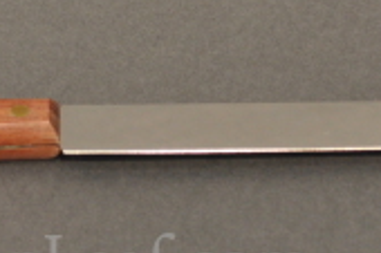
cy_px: 94
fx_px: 1964
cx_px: 108
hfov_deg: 11.1
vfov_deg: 7.4
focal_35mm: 186
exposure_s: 1/60
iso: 720
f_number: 5.6
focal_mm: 35
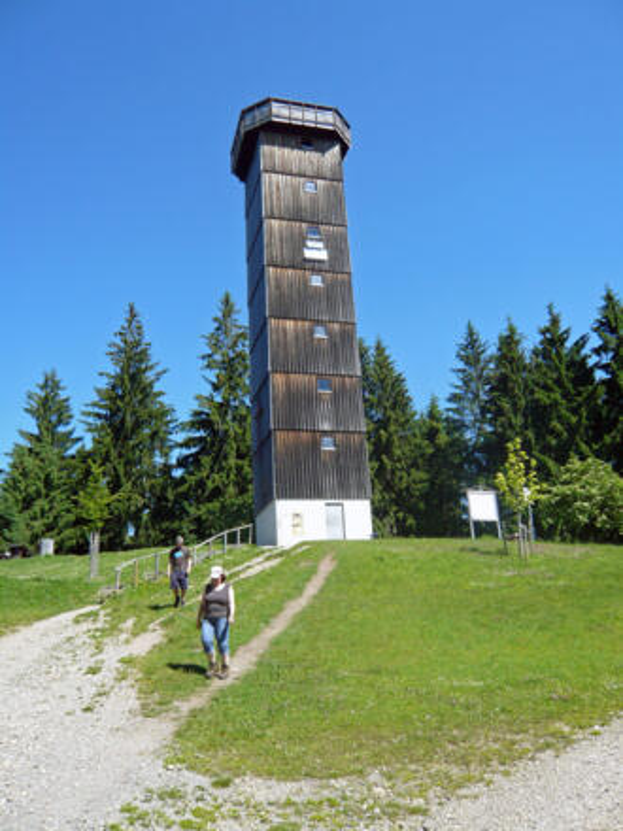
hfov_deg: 49.7
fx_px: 672
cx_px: 312
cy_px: 416
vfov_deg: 63.4
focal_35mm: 28
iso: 100
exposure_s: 1/640
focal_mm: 4.6
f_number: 2.8
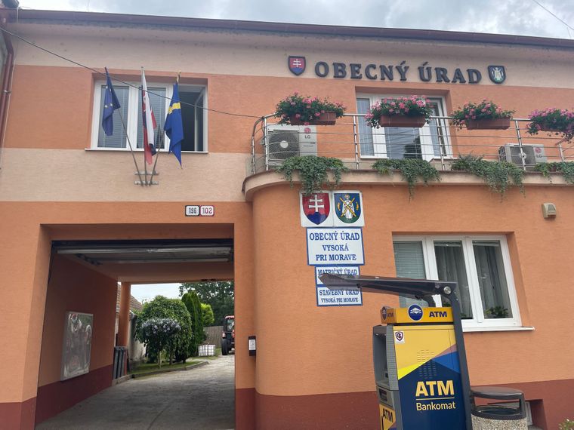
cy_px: 215
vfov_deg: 53.1
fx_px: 431
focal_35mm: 26
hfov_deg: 67.3
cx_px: 287
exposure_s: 1/1276
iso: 32
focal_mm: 4.2
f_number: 1.6
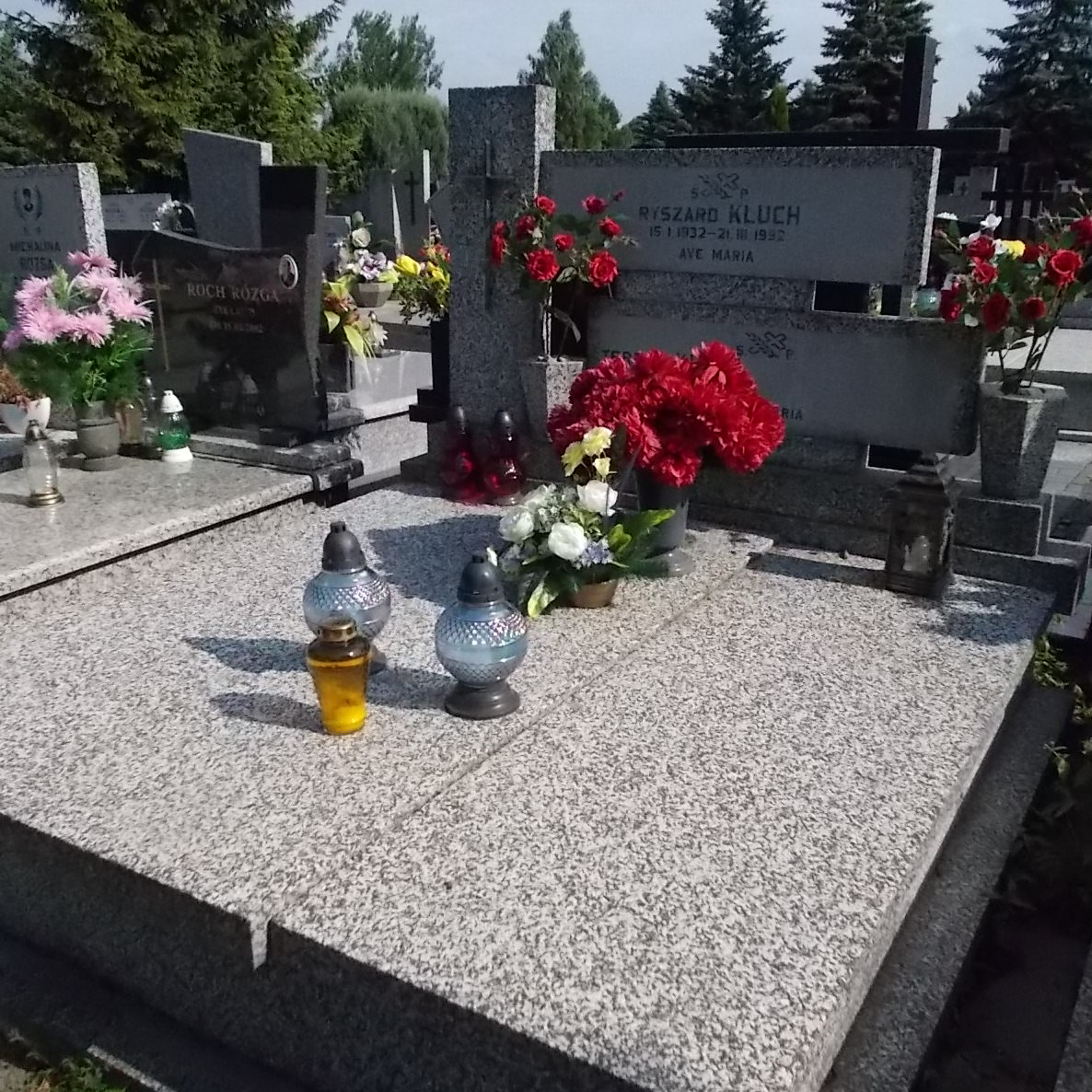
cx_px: 567
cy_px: 551
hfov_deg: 52.5
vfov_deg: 52.5
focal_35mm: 31
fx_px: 1106
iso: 400
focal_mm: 4.6
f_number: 8
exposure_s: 1/1000
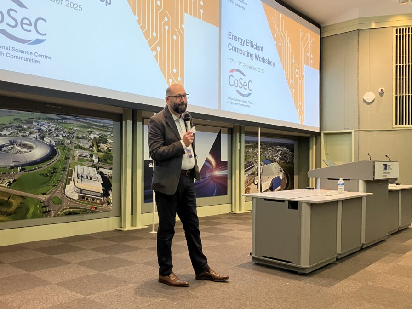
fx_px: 381
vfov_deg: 44.1
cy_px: 163
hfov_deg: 56.7
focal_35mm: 32
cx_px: 186
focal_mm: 3.99
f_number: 1.8
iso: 125
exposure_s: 1/50
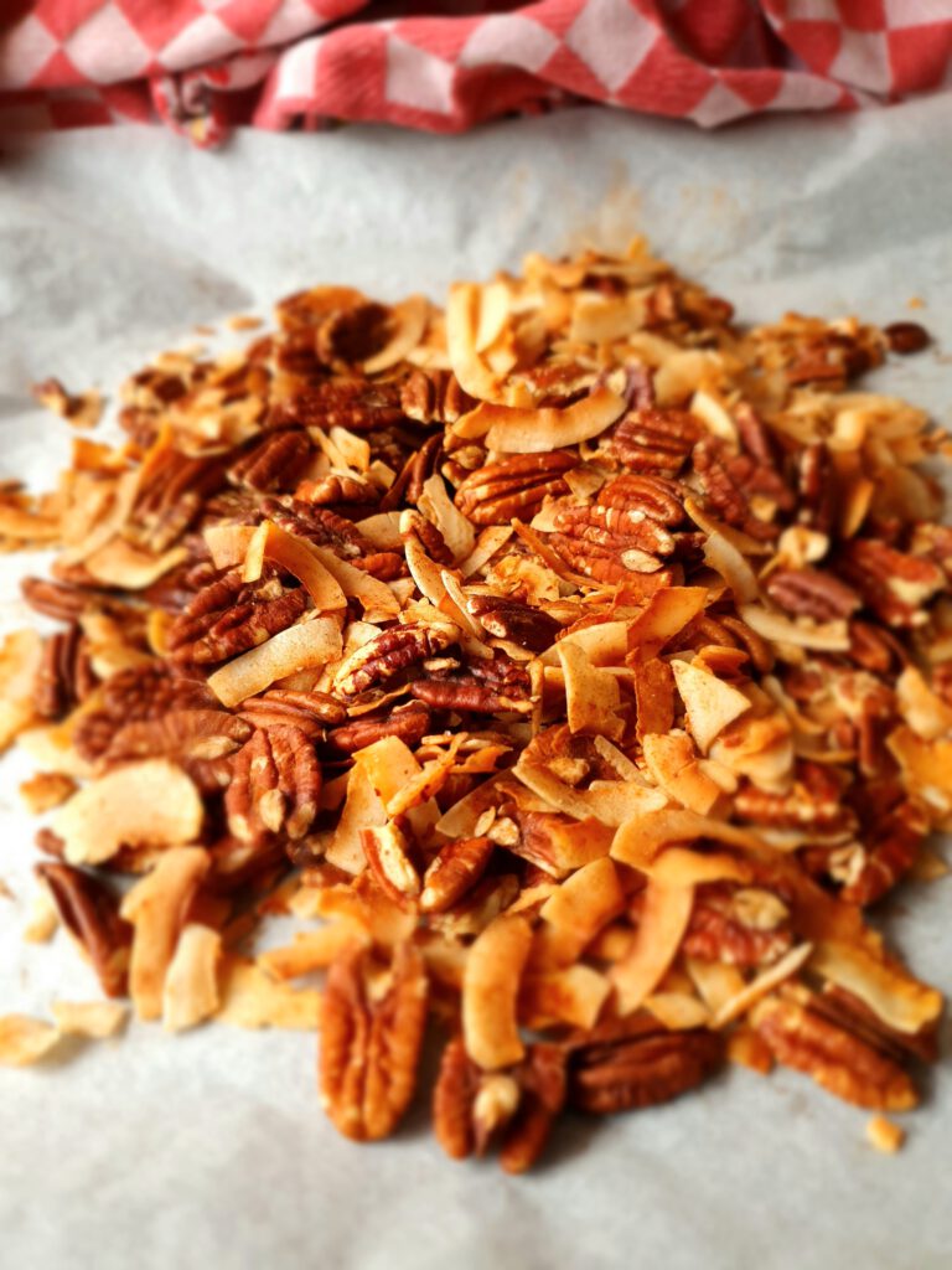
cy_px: 635
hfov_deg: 53.1
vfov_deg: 67.3
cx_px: 476
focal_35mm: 26
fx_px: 953
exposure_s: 1/238
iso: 50
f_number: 1.5
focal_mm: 4.32
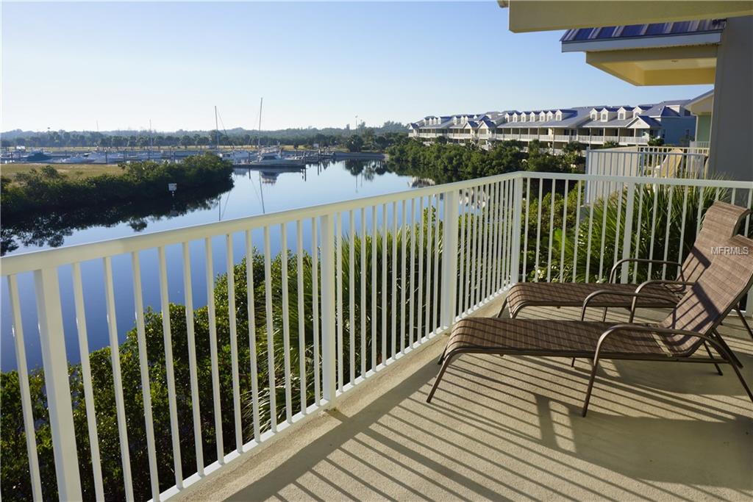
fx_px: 586
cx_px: 376
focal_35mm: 28
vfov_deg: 46.4
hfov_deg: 65.5
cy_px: 251
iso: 100
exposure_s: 1/125
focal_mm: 19
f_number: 13
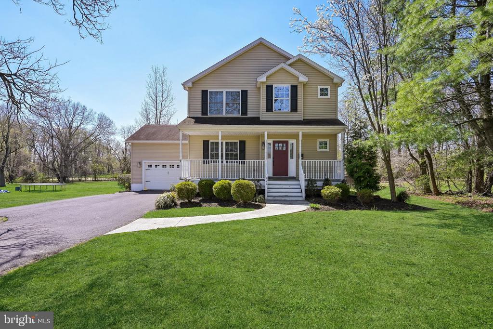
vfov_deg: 66.0
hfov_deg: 88.4
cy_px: 164
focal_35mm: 18
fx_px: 253
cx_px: 246
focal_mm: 18.5
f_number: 11
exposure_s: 1/200
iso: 250
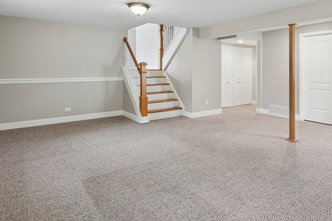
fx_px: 212
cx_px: 200
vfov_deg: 54.5
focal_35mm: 23
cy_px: 84
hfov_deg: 75.2
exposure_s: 1/6
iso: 250
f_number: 8
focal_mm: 12
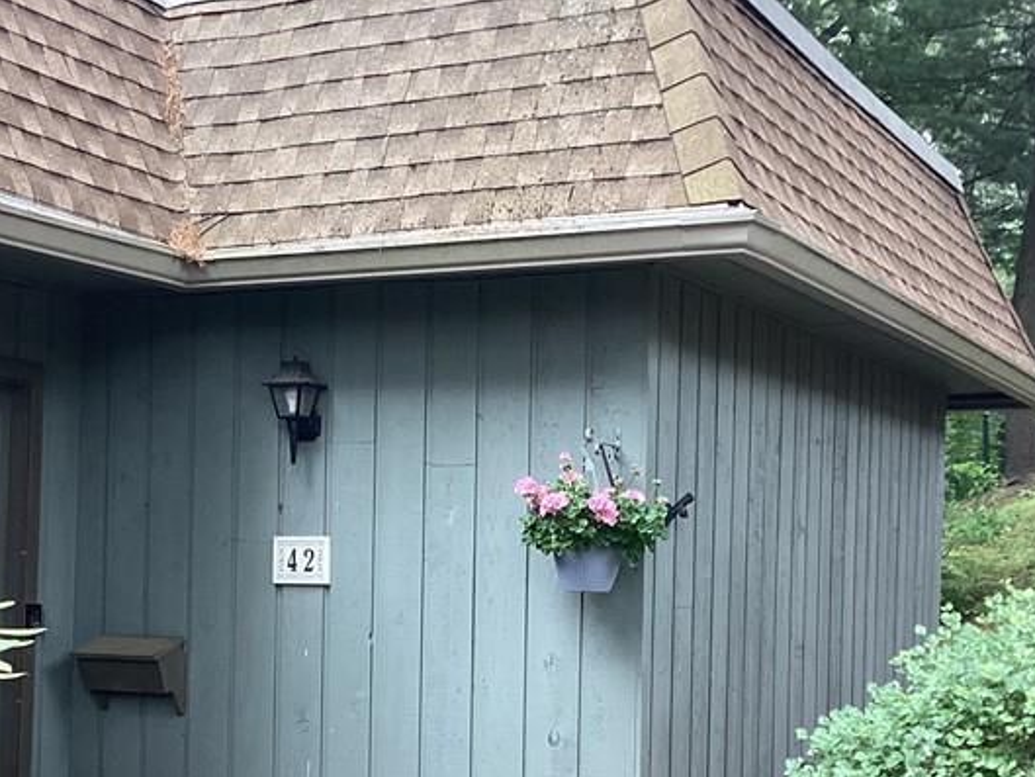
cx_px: 387
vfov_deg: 24.2
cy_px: 562
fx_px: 1794
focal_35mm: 60
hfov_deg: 32.0
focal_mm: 3.3
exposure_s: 1/120
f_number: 2.4
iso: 50
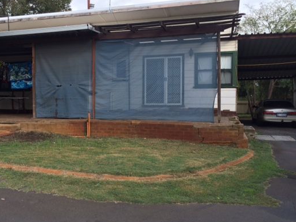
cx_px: 125
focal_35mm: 36
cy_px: 111
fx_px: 308
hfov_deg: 51.2
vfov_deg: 39.7
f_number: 2.2
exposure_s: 1/380
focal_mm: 4.15
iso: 32
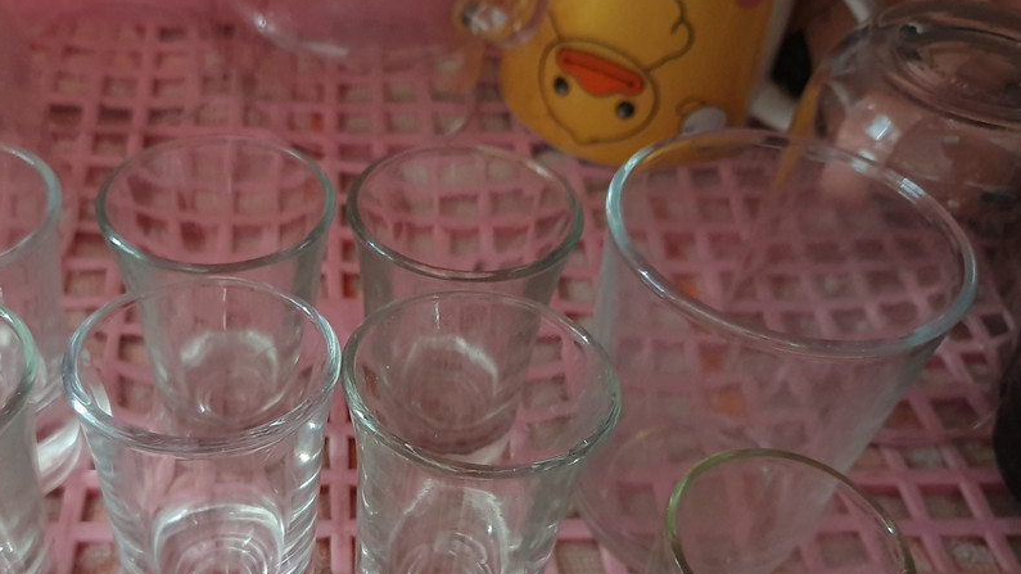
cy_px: 385
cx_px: 368
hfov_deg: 52.1
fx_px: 1029
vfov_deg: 30.9
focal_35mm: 38
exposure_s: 1/25
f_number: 1.5
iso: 640
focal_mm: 4.32
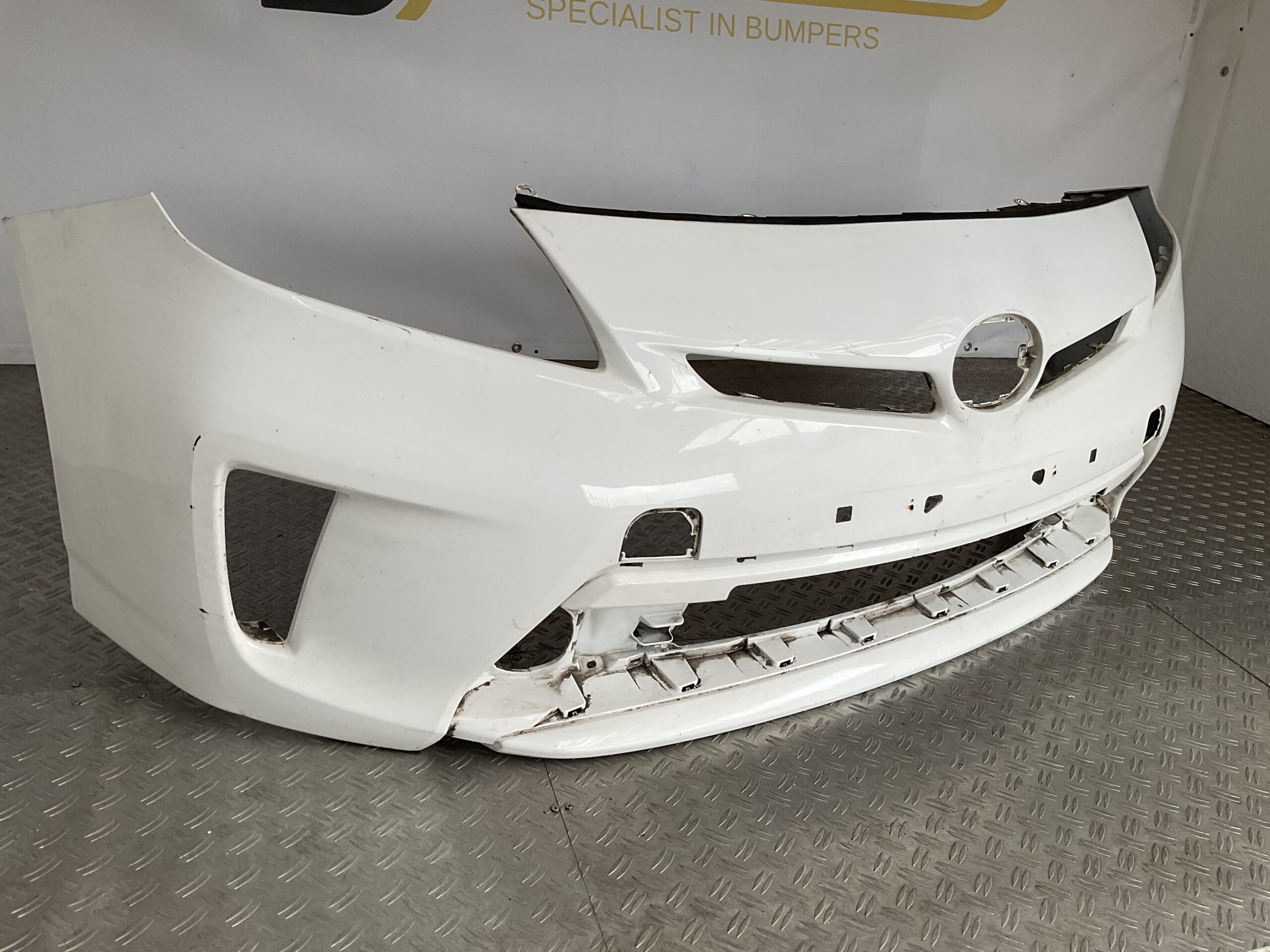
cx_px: 635
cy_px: 476
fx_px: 1064
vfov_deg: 48.2
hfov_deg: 61.7
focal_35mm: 29
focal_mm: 3
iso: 32
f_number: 1.8
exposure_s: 1/120
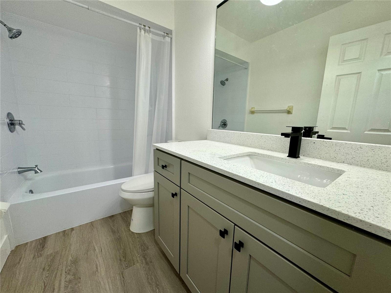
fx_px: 158
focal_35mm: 14
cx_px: 196
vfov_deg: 85.7
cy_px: 146
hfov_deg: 102.1
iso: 125
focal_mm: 2.22
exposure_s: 1/120
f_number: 2.2
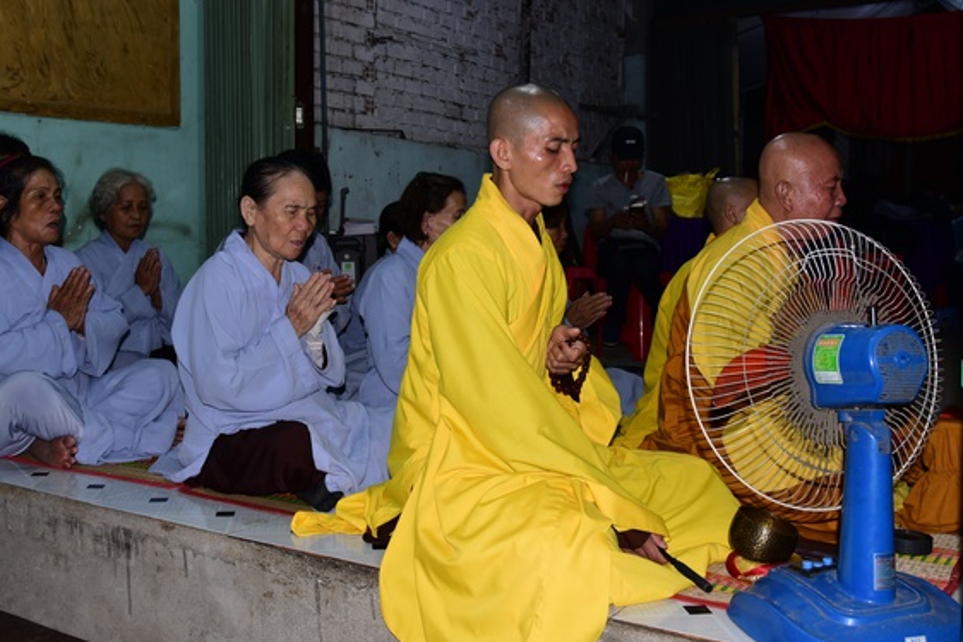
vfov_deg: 35.9
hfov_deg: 51.9
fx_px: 990
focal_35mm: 37
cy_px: 272
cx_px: 464
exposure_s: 1/80
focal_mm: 32
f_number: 5
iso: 500
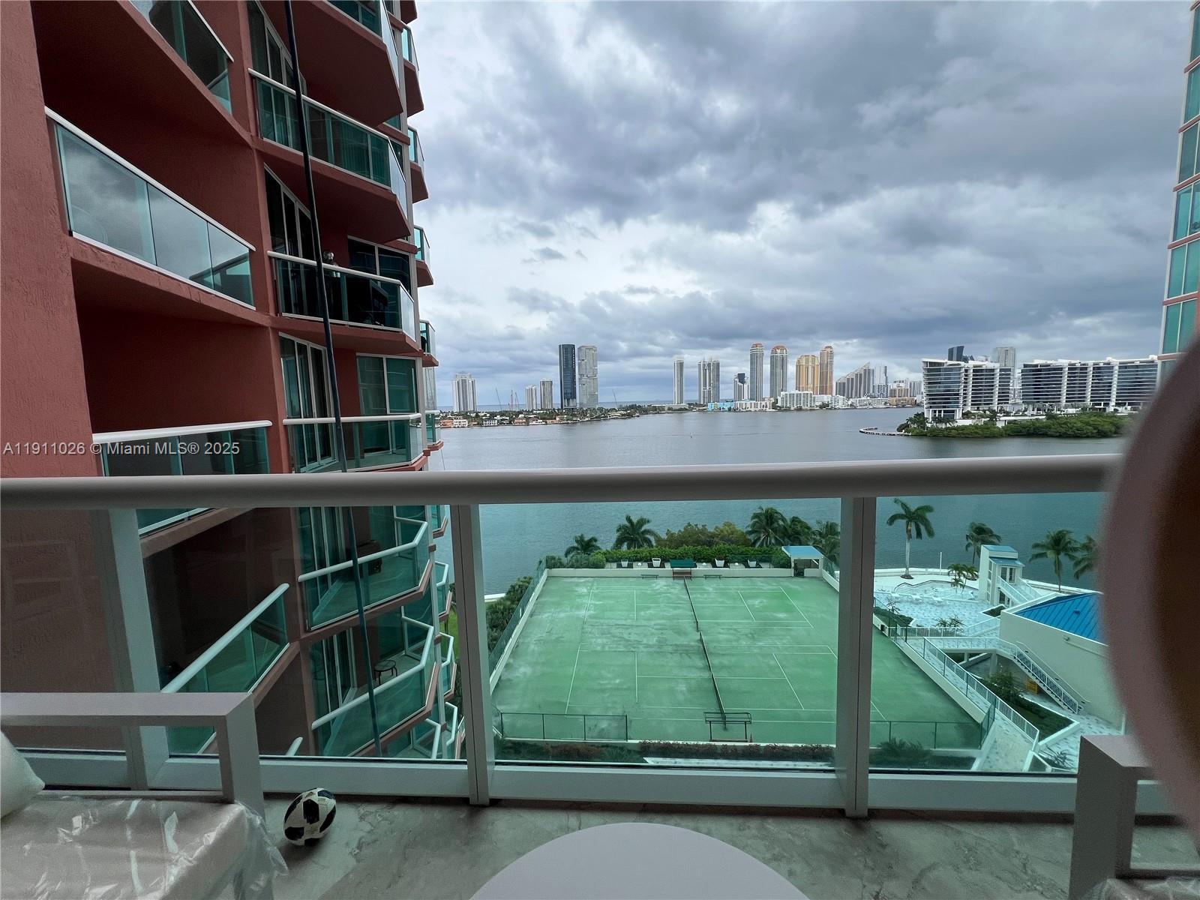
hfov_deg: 106.2
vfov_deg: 89.9
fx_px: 451
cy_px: 450
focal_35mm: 13
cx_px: 600
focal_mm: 1.57
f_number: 1.8
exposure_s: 1/951
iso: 32
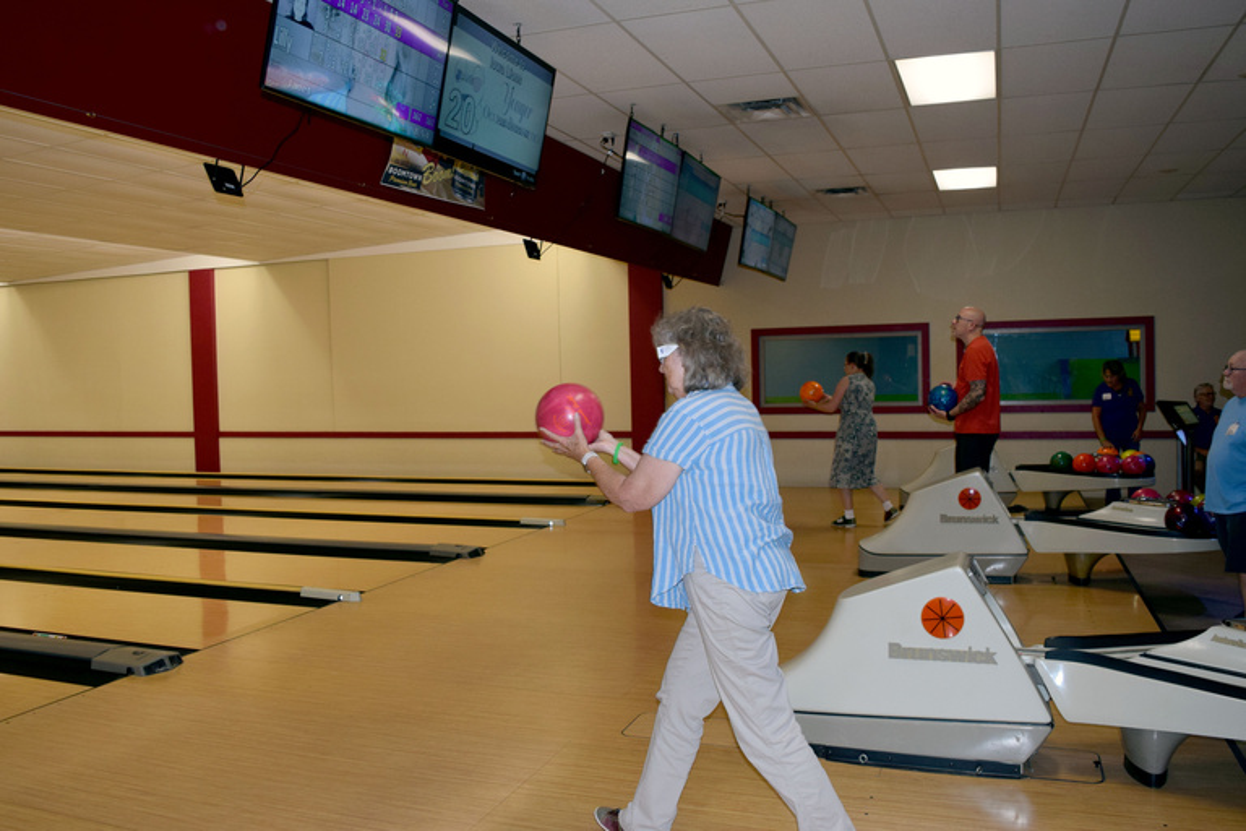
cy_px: 416
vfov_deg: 43.6
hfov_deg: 61.9
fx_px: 1038
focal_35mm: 30
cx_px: 623
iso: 800
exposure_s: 1/100
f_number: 5
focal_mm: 20
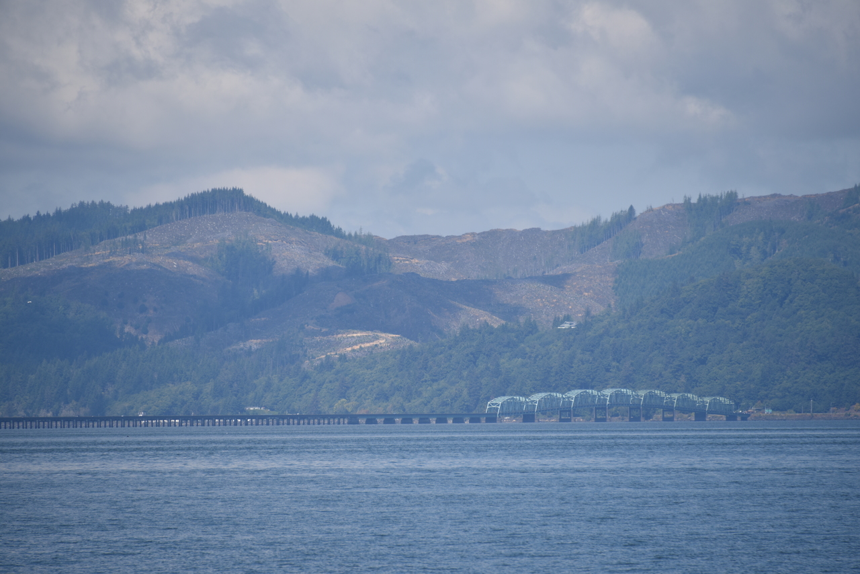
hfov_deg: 6.9
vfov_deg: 4.6
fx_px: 7168
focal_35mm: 300
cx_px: 430
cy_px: 287
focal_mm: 300
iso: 100
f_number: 7.1
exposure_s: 1/640
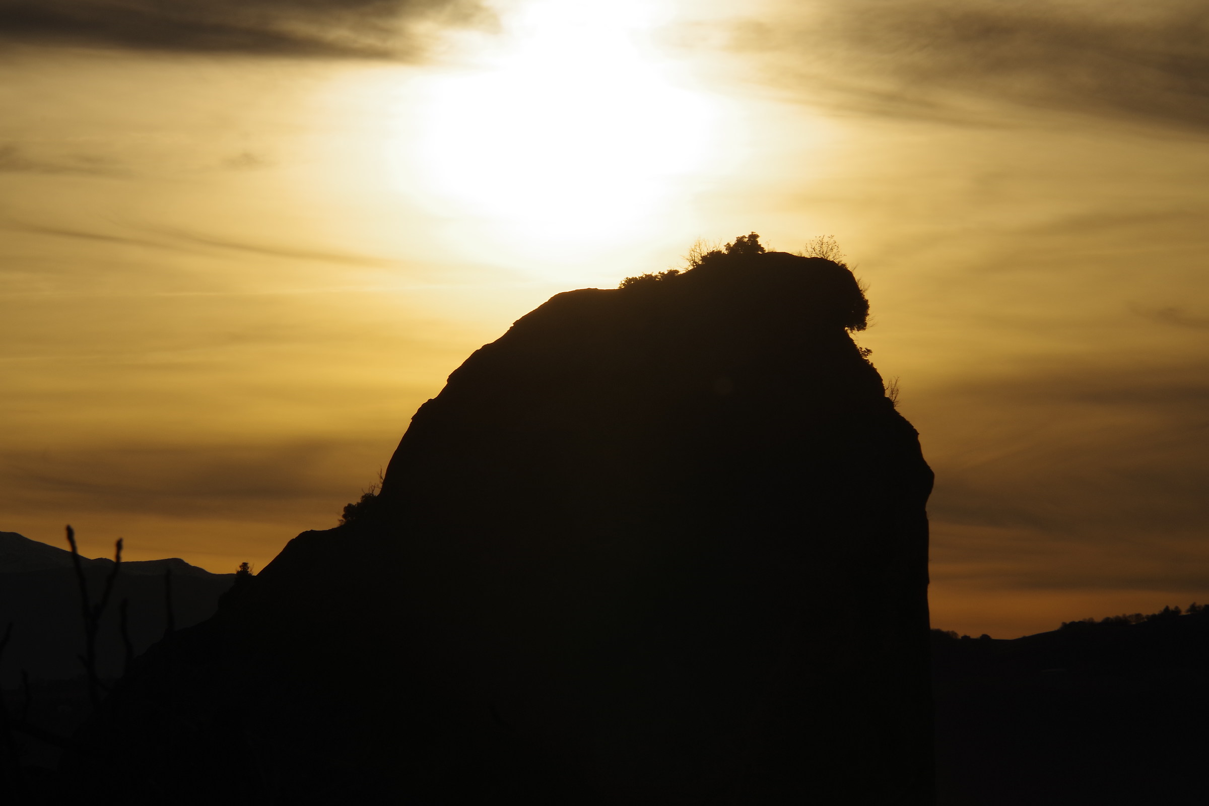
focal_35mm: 202
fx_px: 6783
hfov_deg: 10.2
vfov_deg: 6.8
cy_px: 403
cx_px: 604
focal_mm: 135
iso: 200
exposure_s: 1/400
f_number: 18
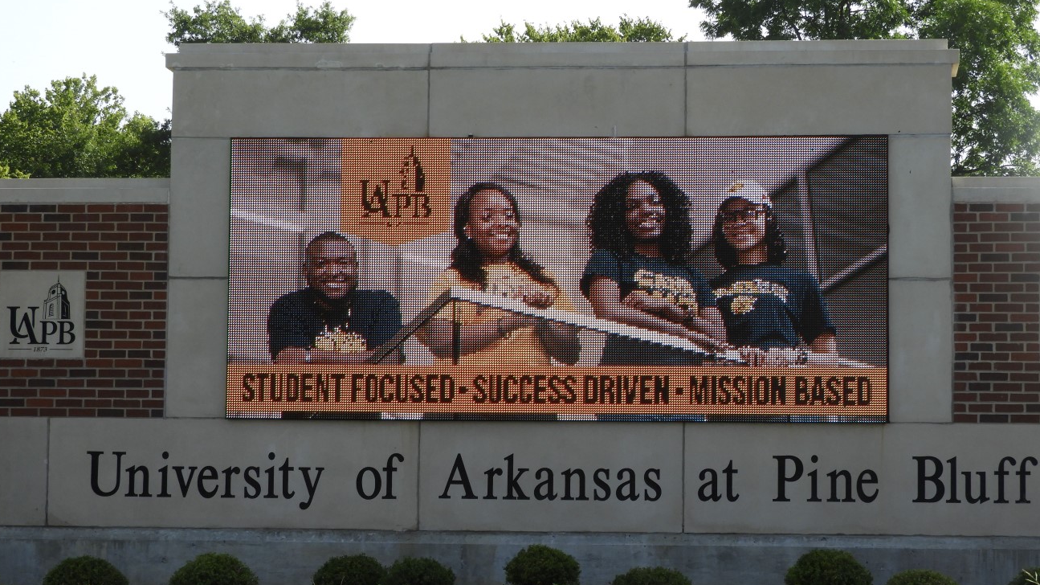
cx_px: 540
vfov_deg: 11.8
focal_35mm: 103
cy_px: 321
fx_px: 2840
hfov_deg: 20.8
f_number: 4.5
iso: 100
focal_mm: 15.2
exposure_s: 1/400
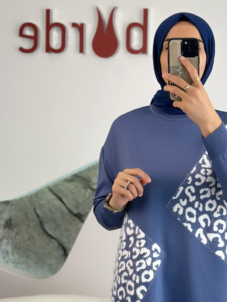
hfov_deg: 14.4
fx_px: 892
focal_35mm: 102
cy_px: 145
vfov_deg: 19.3
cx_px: 188
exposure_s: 1/218
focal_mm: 6.86
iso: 80
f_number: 1.78
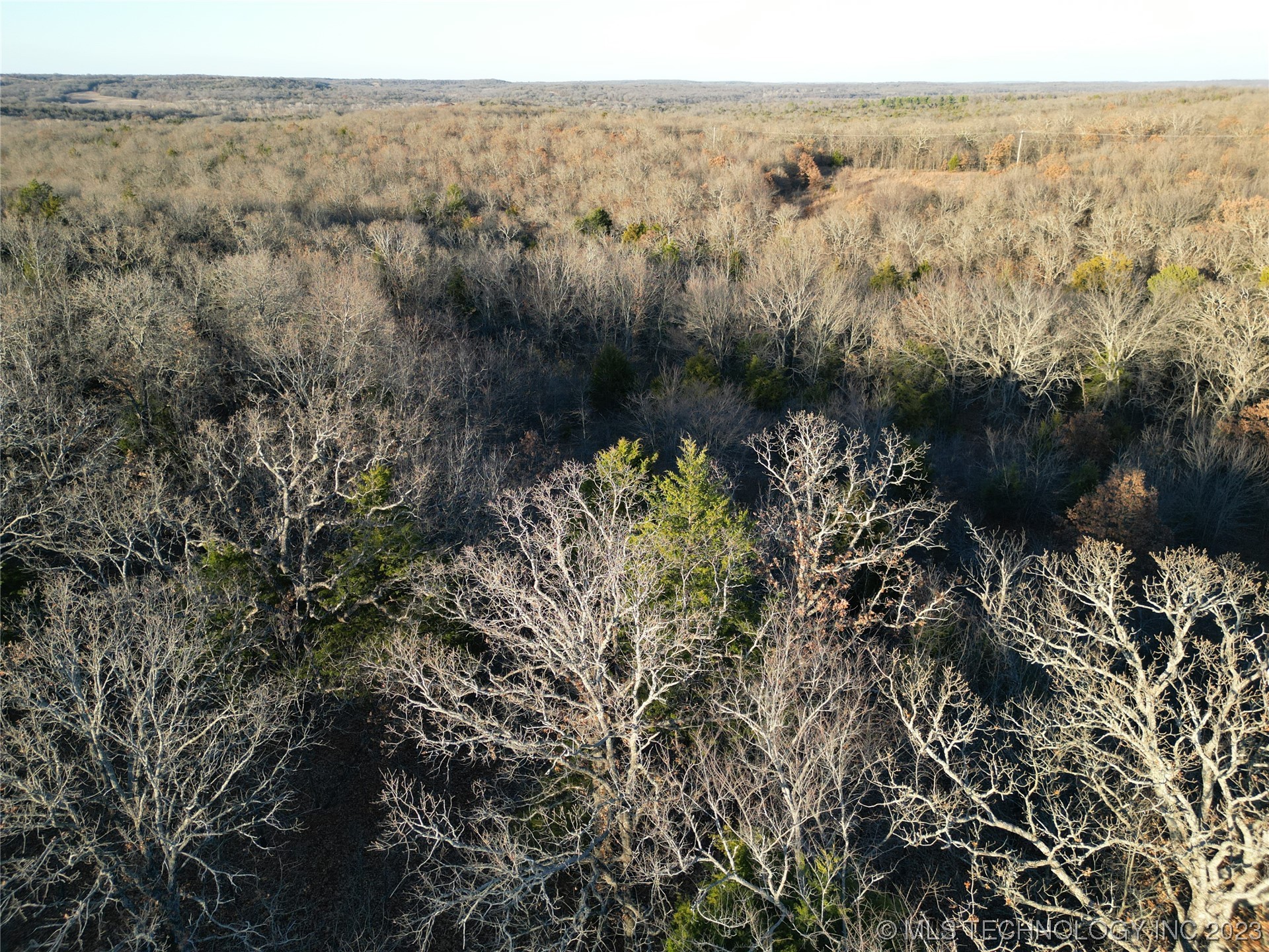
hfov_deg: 71.6
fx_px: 880
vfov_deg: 56.8
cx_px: 634
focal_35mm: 24
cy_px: 476
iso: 100
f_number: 1.7
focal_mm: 6.72
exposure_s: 1/640
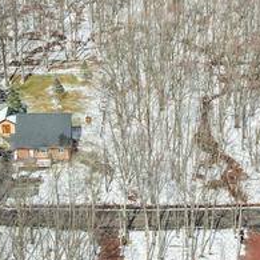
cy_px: 39
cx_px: 171
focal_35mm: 98
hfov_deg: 17.7
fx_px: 833
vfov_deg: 17.5
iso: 100
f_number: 2.8
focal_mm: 8.4
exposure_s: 1/2500
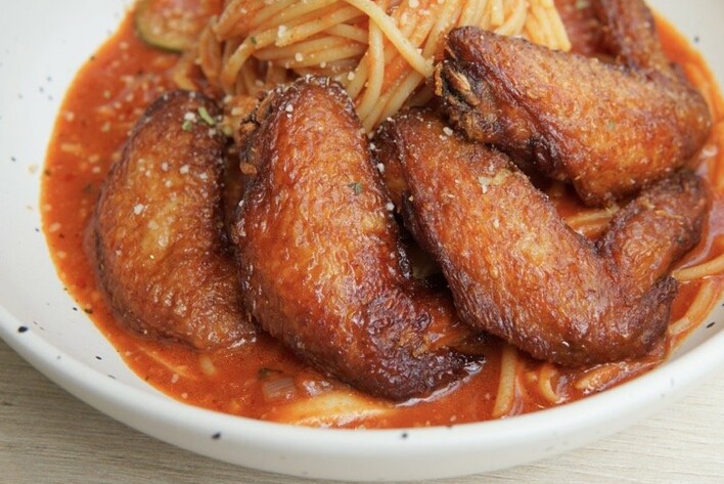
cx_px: 402
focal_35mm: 54
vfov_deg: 25.1
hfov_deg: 36.8
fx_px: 1087
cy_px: 210
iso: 100
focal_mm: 30
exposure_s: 1/100
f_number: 5.6
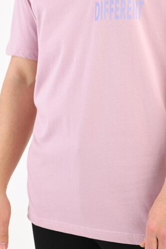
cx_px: 117
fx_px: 671
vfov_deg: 20.9
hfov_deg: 14.1
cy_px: 79
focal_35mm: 97
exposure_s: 1/160
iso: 100
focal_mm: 65
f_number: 7.1
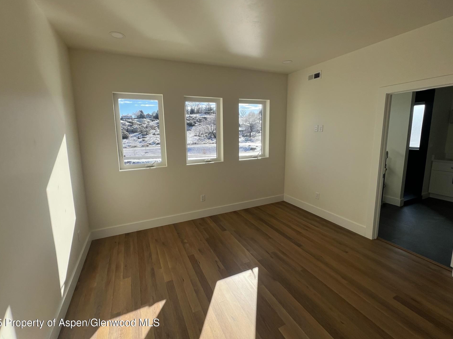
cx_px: 214
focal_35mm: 14
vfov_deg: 85.5
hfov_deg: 102.0
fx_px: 183
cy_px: 157
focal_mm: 1.57
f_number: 1.8
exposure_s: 1/567
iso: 32
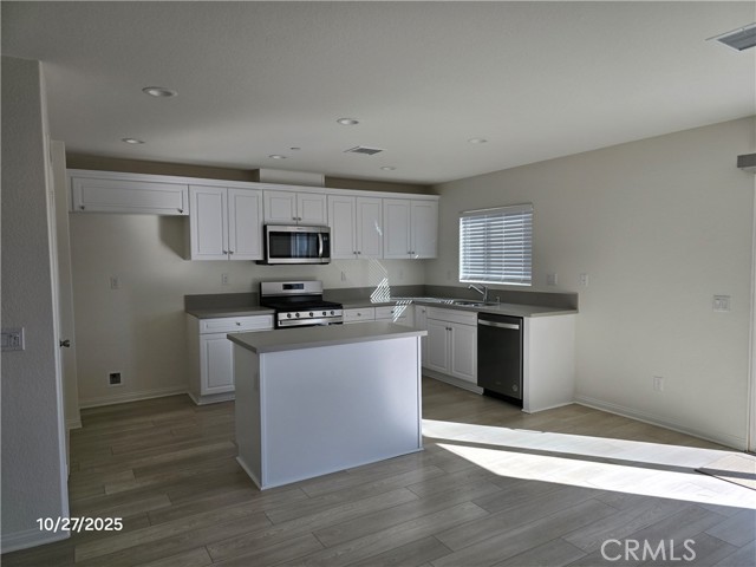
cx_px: 378
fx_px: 502
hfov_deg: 73.9
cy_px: 284
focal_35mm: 23
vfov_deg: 58.9
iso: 20
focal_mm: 6.3
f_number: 1.7
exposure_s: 1/180
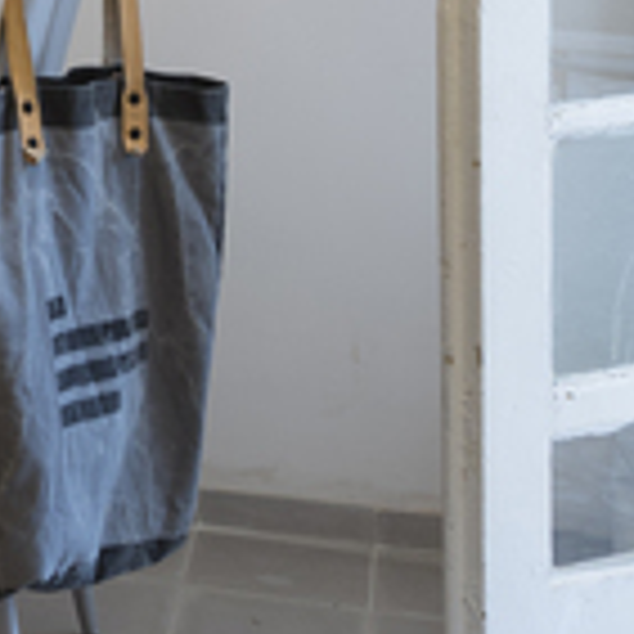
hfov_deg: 10.5
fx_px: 3005
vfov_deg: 11.1
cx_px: -834
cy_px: -580
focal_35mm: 145
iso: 100
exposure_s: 1.6
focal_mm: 24
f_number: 11
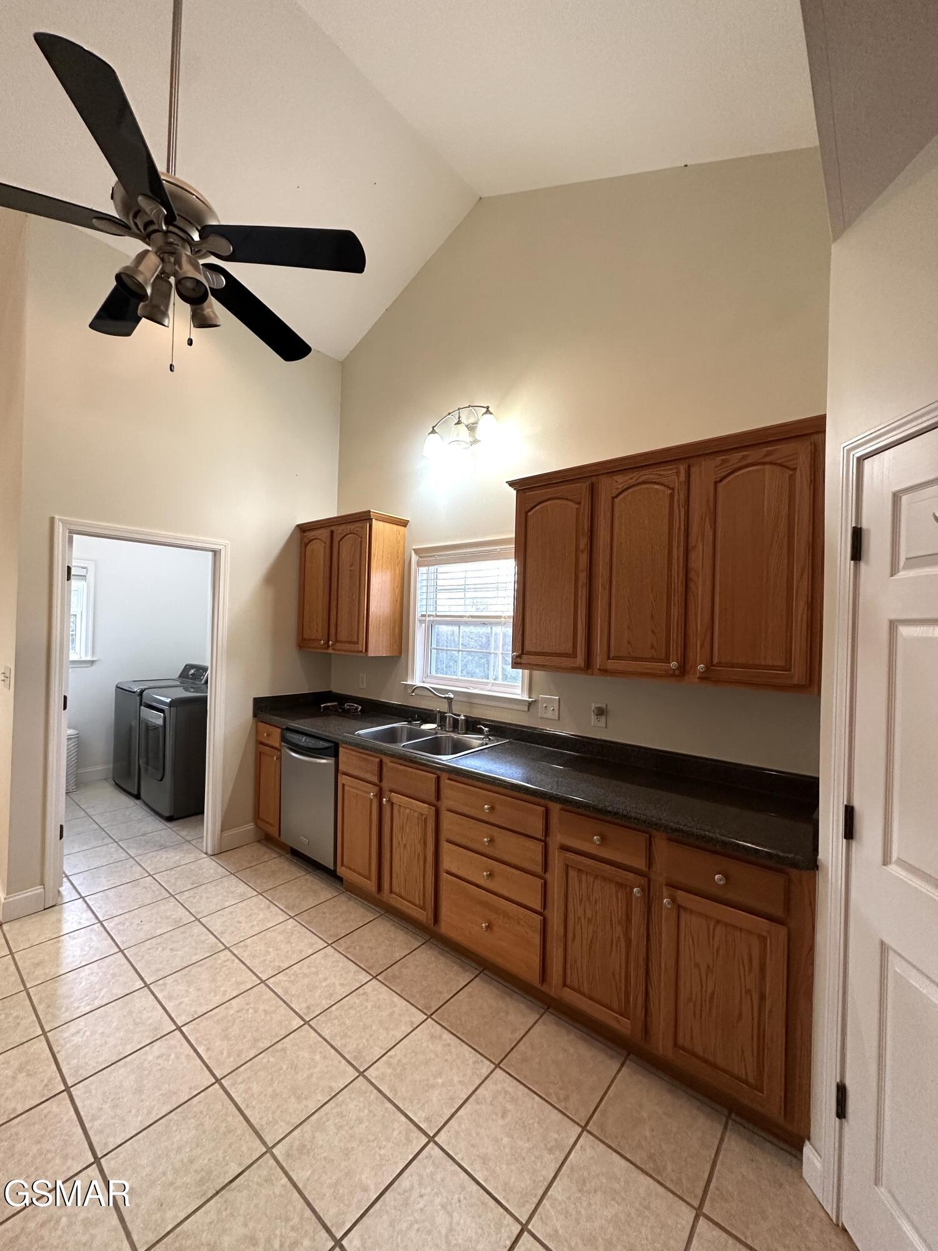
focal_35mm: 14
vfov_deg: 102.1
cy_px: 626
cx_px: 469
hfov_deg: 85.7
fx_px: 506
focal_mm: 2.22
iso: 200
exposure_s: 1/120
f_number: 2.2
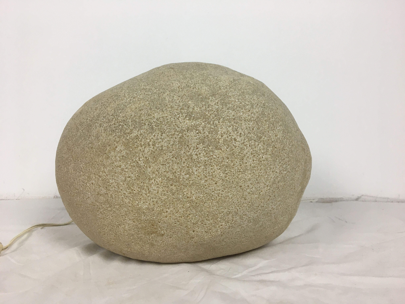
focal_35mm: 29
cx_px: 202
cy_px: 152
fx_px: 339
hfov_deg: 61.7
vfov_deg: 48.2
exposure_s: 1/33
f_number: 2.2
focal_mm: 4.15
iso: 40
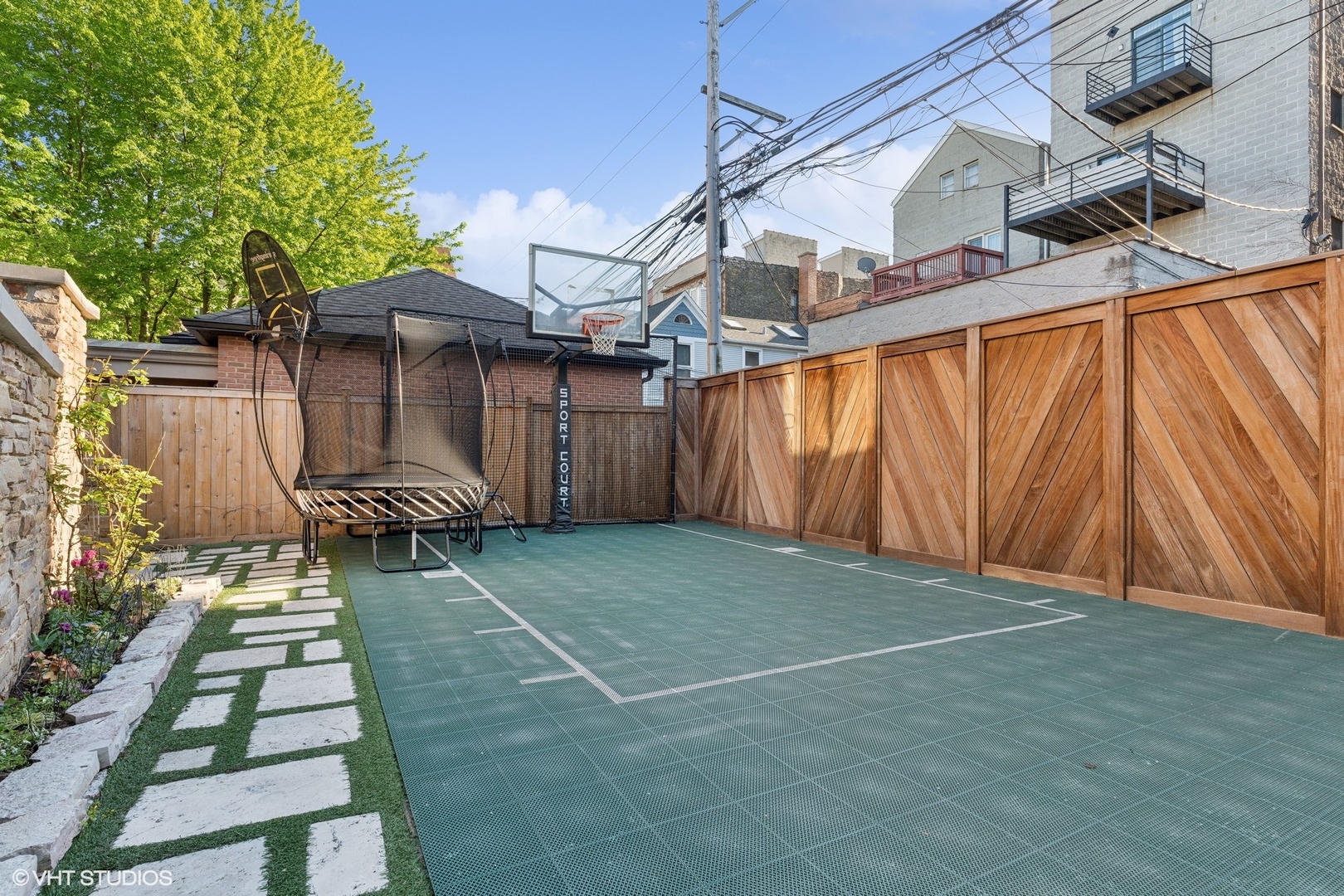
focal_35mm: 17
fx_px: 635
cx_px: 672
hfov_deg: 93.3
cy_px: 448
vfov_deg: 70.4
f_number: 8
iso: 320
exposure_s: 1/100
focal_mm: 17
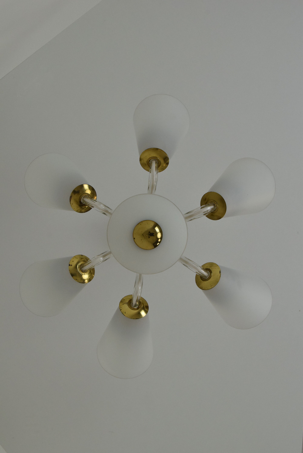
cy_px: 226
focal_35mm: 69
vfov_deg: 29.2
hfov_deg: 19.8
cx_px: 152
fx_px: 869
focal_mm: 46
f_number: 11
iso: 1600
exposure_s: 1/500
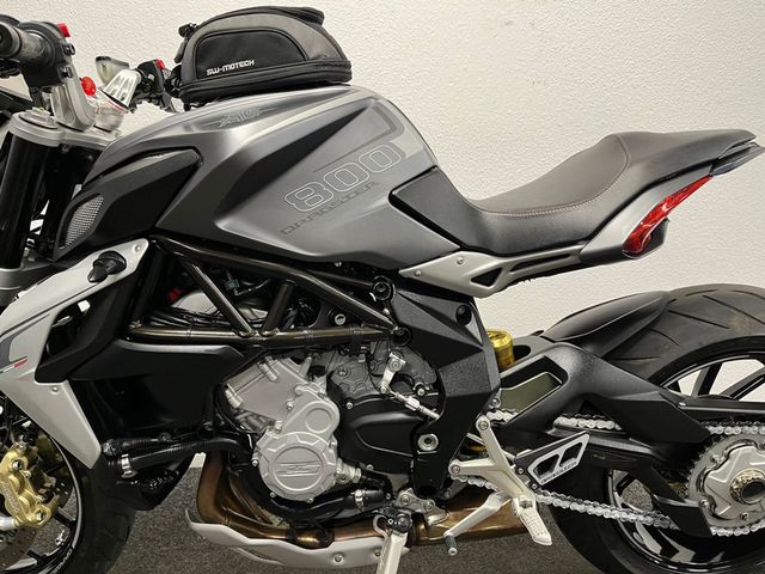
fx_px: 575
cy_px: 287
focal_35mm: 26
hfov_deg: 67.3
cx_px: 382
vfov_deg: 53.1
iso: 160
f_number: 1.6
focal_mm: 5.1
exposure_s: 1/50
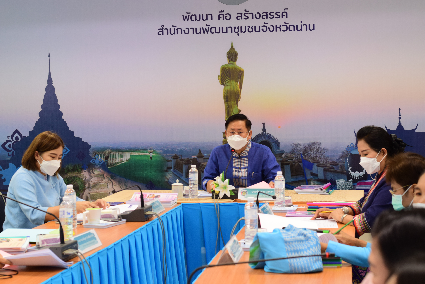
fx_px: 886
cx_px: 212
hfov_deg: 27.0
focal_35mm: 75
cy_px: 142
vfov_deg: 18.2
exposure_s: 1/50
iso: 800
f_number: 5
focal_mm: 50
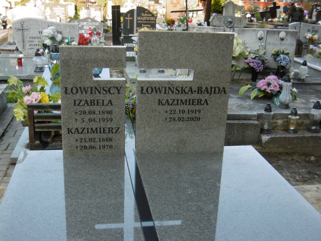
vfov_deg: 28.6
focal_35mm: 51
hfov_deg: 37.5
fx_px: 473
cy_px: 120
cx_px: 160
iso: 100
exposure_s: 1/80
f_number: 4
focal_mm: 9.2
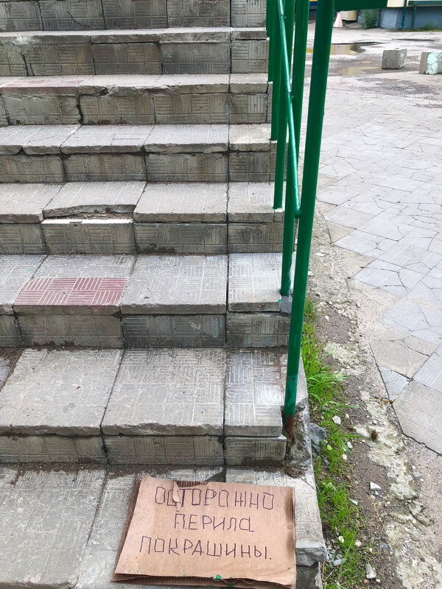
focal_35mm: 28
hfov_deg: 49.7
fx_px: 477
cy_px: 294
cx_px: 221
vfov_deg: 63.4
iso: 20
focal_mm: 3.99
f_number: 1.8
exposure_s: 1/287
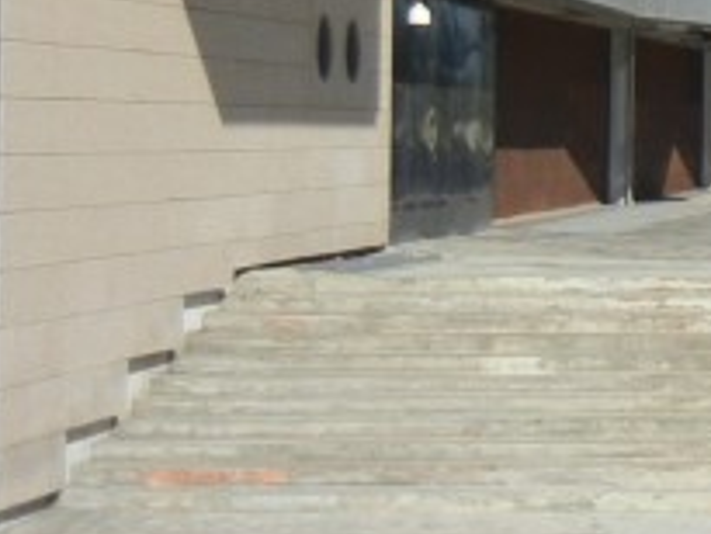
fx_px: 3083
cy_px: 28
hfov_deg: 11.9
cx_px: 1373
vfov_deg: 9.8
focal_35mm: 150
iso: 160
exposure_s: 1/484
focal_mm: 5.4
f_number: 7
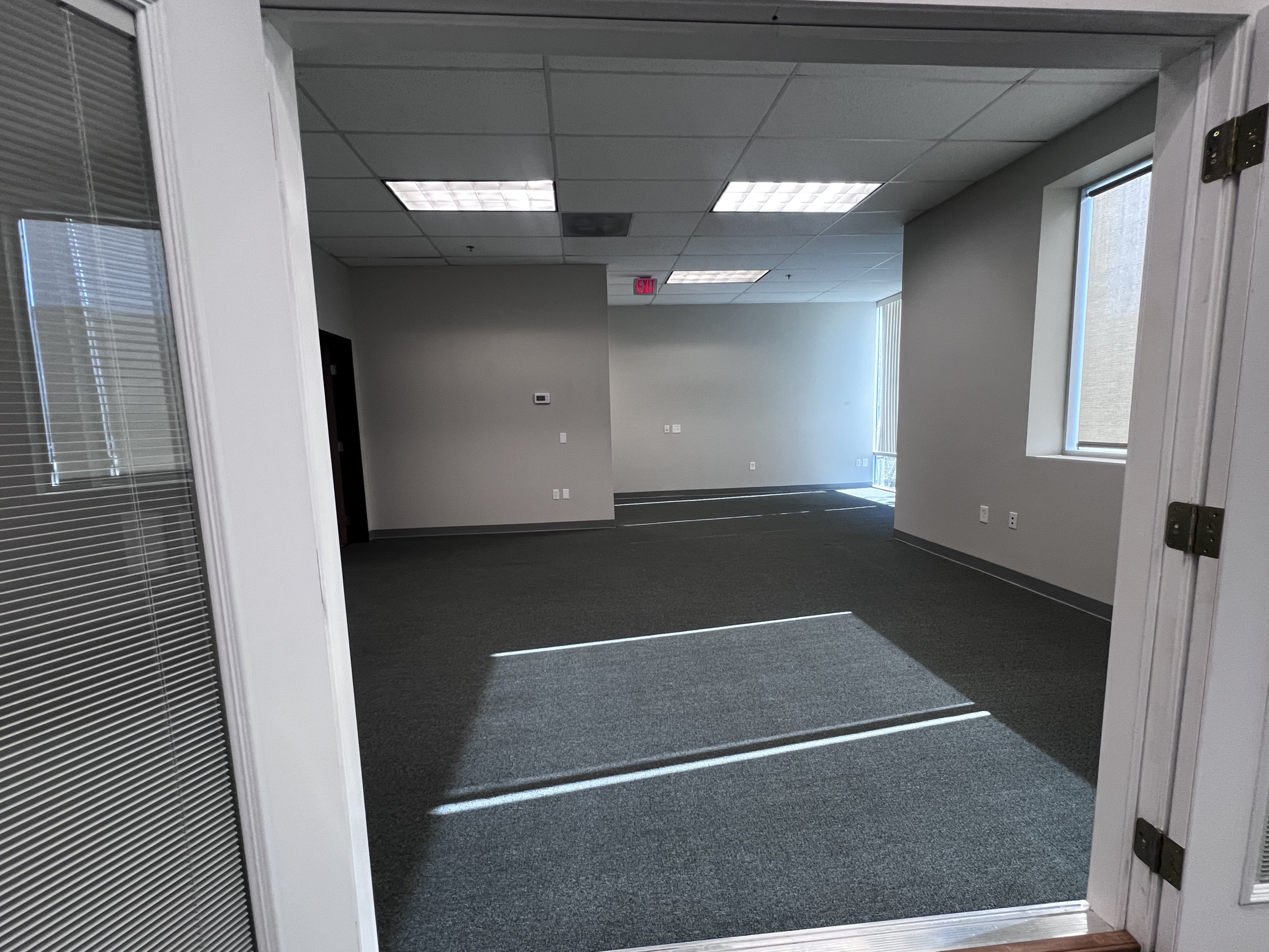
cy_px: 489
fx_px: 513
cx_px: 630
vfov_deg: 85.7
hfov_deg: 102.1
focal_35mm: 14
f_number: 1.8
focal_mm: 1.57
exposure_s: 1/120
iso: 160
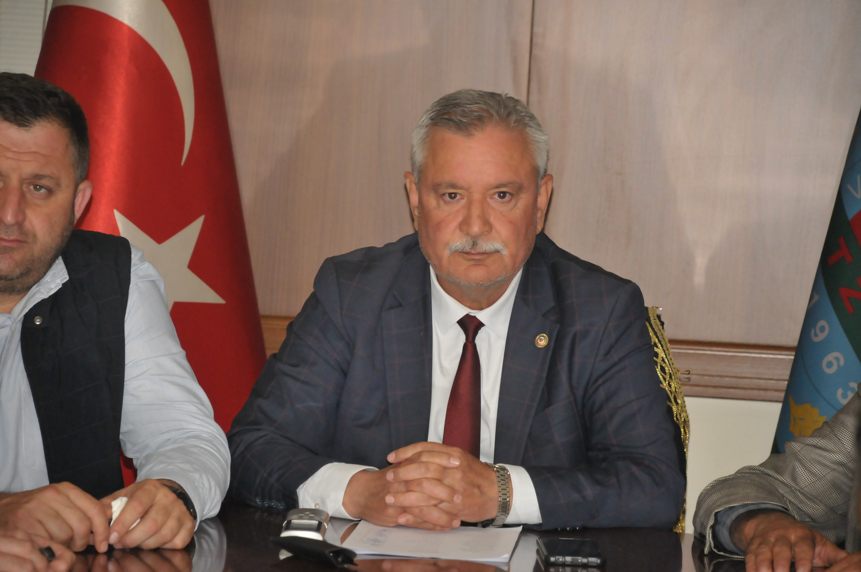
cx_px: 430
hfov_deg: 10.2
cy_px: 286
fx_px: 4837
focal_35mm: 202
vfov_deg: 6.8
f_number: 5.6
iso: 1600
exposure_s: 1/250
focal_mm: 135
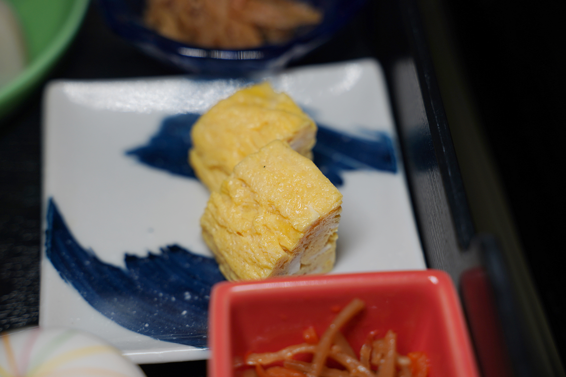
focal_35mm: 75
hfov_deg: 27.0
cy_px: 188
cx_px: 283
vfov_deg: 18.2
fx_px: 1179
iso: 100
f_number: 4
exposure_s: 1/80
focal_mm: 75
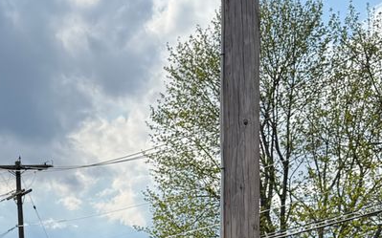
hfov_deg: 20.0
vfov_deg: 11.6
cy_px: 463
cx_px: 31
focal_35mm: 102
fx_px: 1061
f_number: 1.78
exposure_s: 1/4673
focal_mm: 6.76
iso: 100
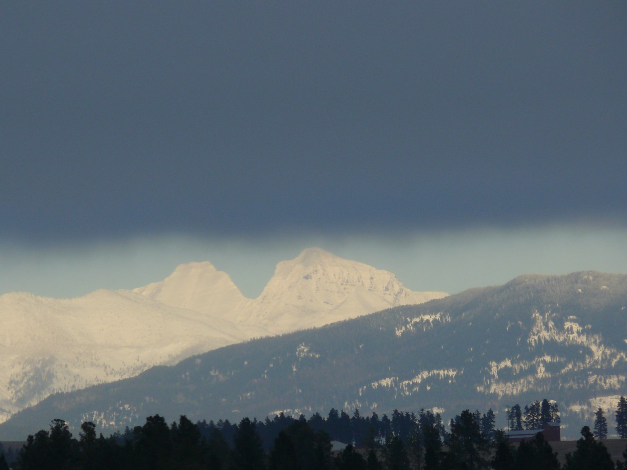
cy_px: 286
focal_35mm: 529
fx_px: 9583
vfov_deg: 2.8
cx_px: 283
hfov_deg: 3.7
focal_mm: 88.8
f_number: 5.6
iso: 100
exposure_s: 1/400
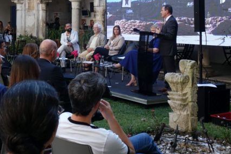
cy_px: 24
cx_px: 56
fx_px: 424
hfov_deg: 30.0
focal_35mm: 66
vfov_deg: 20.3
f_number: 4
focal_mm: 14.24
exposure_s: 1/800
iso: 800
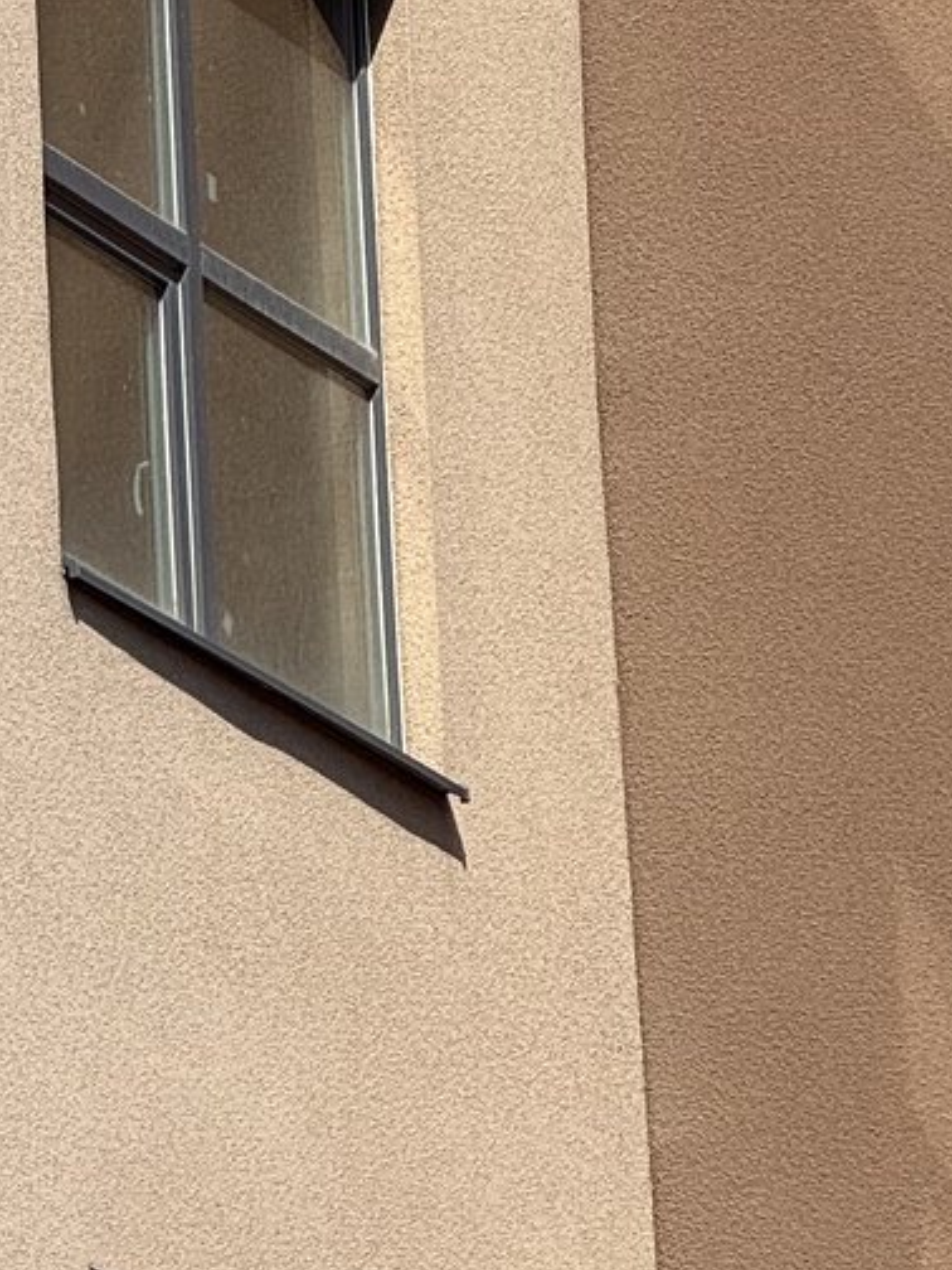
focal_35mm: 381
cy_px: -406
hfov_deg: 3.9
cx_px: -320
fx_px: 13971
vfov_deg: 5.2
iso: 50
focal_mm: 15.66
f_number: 2.8
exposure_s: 1/1018
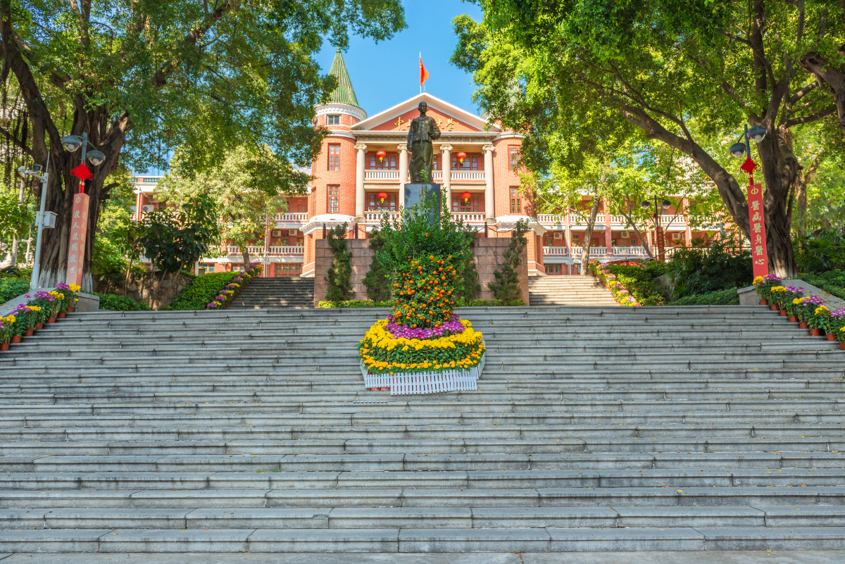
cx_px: 422
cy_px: 282
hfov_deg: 73.7
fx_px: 564
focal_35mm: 24
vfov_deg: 53.2
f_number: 5.6
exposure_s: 1/800
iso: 500
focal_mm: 24
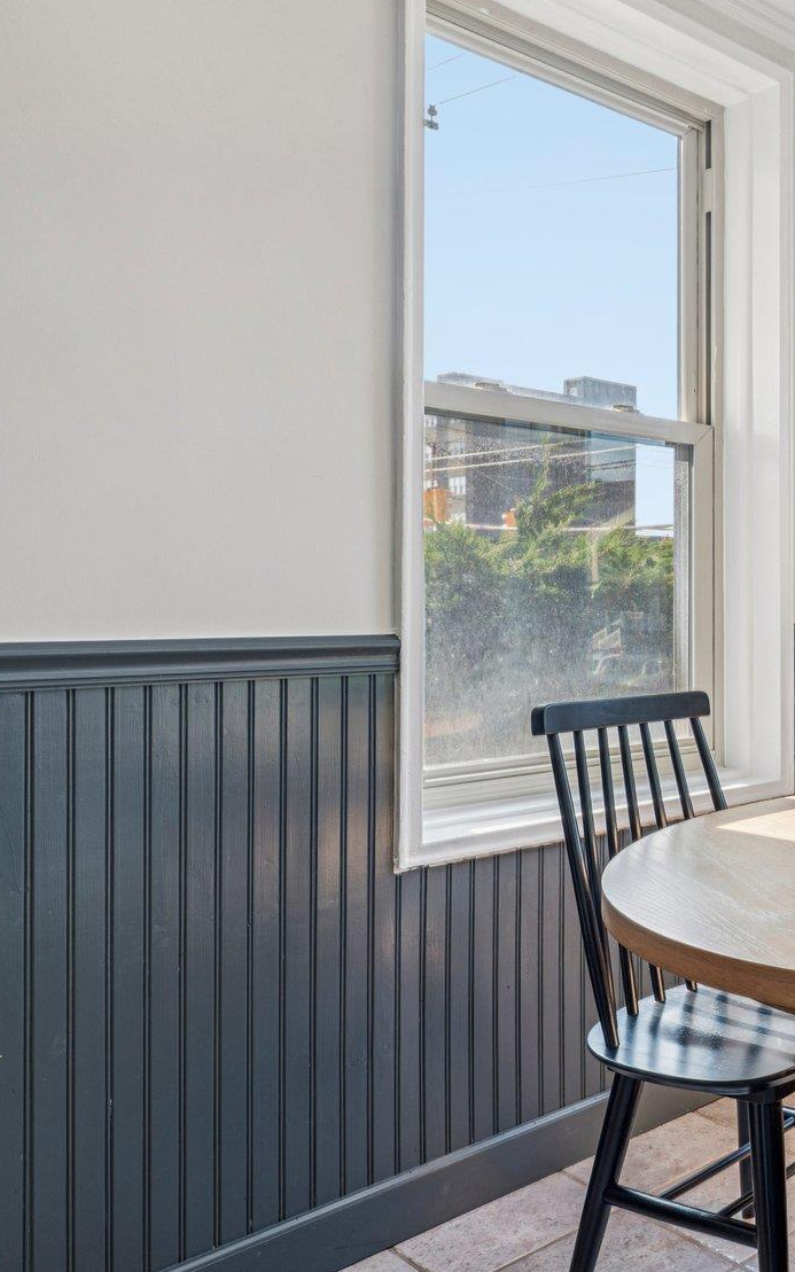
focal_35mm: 32
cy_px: 627
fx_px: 1109
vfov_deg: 59.7
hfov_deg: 30.5
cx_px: 1051
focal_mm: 17
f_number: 8
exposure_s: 1/50
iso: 250
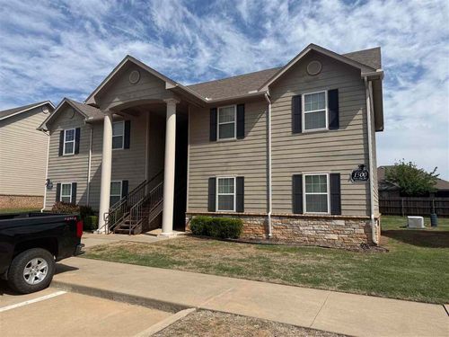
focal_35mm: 24
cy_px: 168
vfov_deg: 56.8
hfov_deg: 71.6
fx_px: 311
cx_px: 224
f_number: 1.78
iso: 80
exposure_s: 1/6711
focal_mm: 6.76
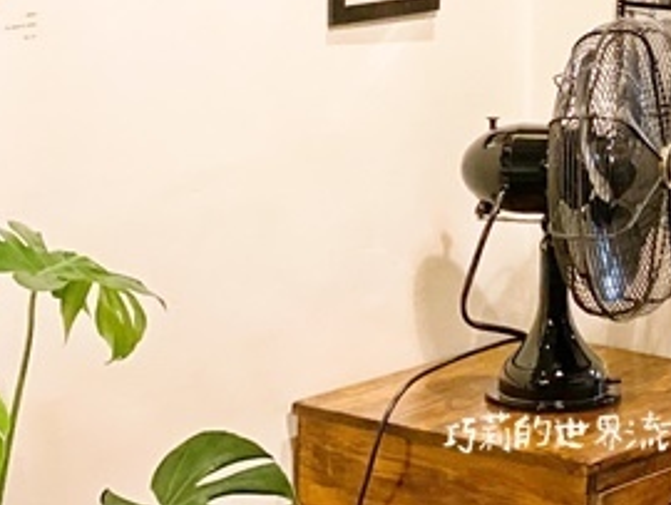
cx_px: 624
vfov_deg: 9.4
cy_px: -239
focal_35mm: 154
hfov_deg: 12.7
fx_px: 2988
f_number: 2
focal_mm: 6
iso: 160
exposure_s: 1/40
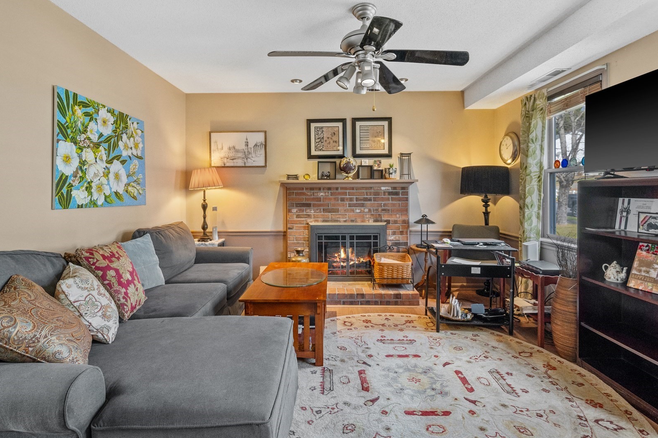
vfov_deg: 67.1
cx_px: 321
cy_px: 192
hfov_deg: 90.0
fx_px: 329
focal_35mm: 18
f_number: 6.3
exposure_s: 1/10
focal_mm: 14
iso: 1000
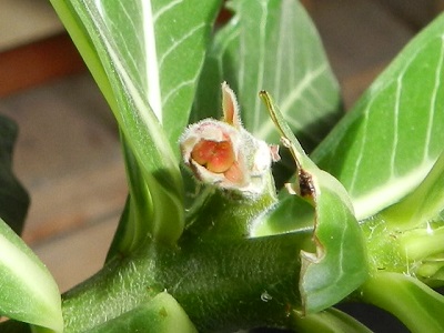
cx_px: 222
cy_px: 166
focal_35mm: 23
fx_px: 295
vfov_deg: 58.9
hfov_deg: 73.9
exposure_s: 1/160
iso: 160
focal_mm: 4
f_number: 3.4
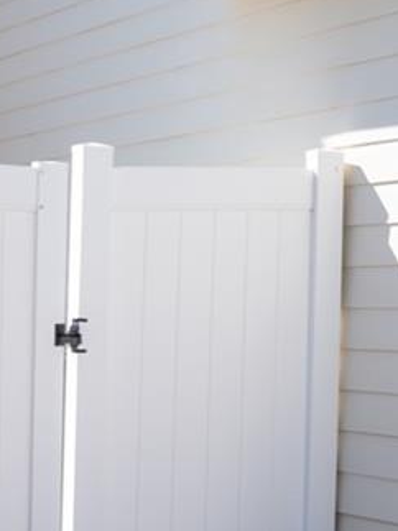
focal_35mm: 116
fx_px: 1779
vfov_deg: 17.0
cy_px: 296
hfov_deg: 12.6
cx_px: 406
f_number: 8
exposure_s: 1/400
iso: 400
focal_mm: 19
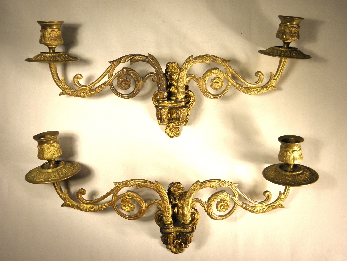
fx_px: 391
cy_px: 130
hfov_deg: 47.9
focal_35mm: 39
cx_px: 174
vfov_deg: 36.8
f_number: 3.8
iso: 100
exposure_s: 1/125
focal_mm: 7.1
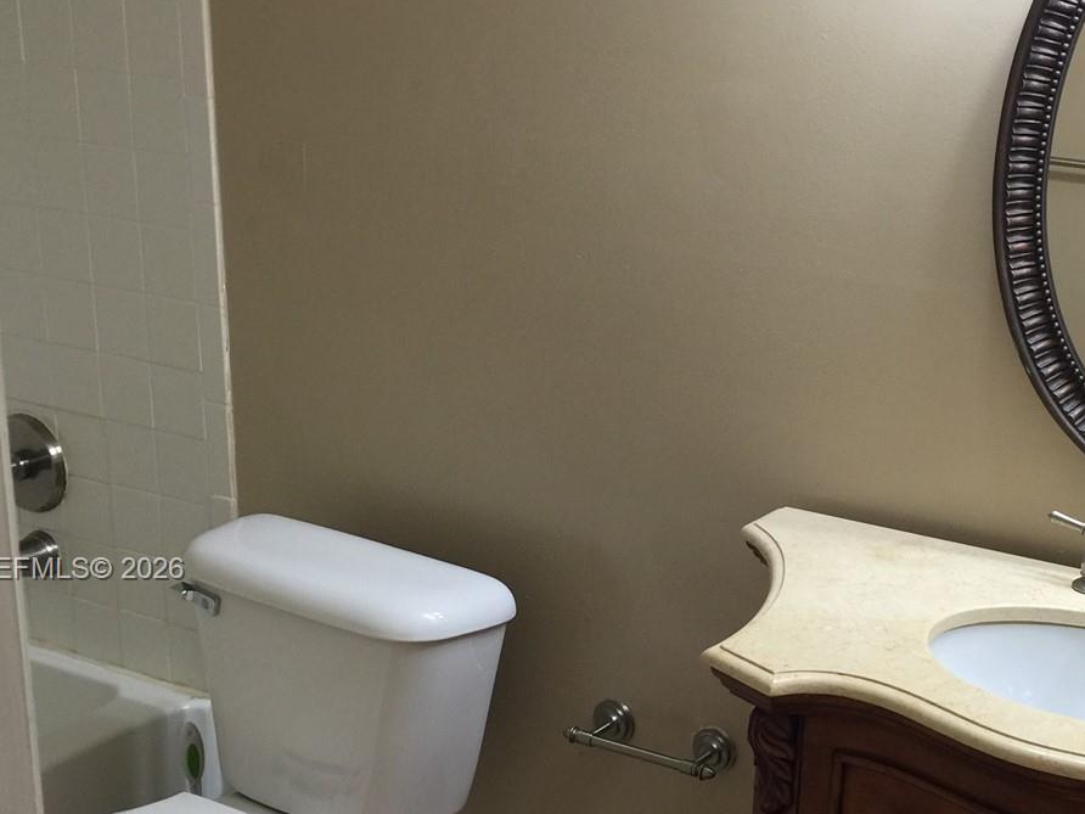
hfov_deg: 36.2
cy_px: 571
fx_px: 1630
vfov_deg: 27.8
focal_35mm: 52
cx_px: 778
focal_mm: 4.15
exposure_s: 1/30
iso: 50
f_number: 2.2
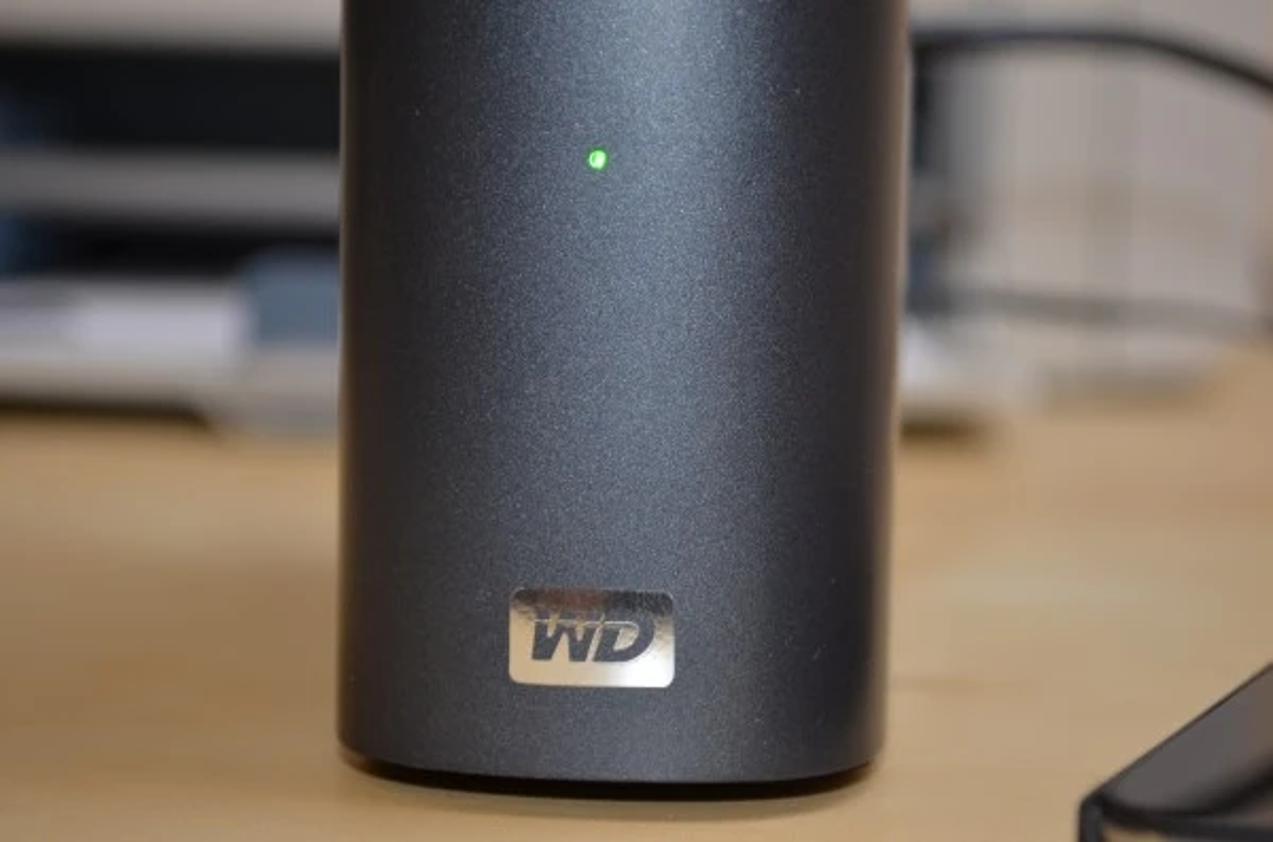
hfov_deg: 26.0
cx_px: 636
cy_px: 421
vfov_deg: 17.4
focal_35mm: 78
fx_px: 2752
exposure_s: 1/30
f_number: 5.6
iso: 200
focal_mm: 52
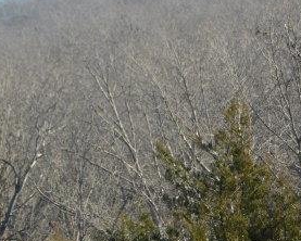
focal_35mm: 523
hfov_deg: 3.7
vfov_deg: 3.0
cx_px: 22
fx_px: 4662
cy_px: 12
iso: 125
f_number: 5.6
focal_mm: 41.3
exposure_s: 1/250
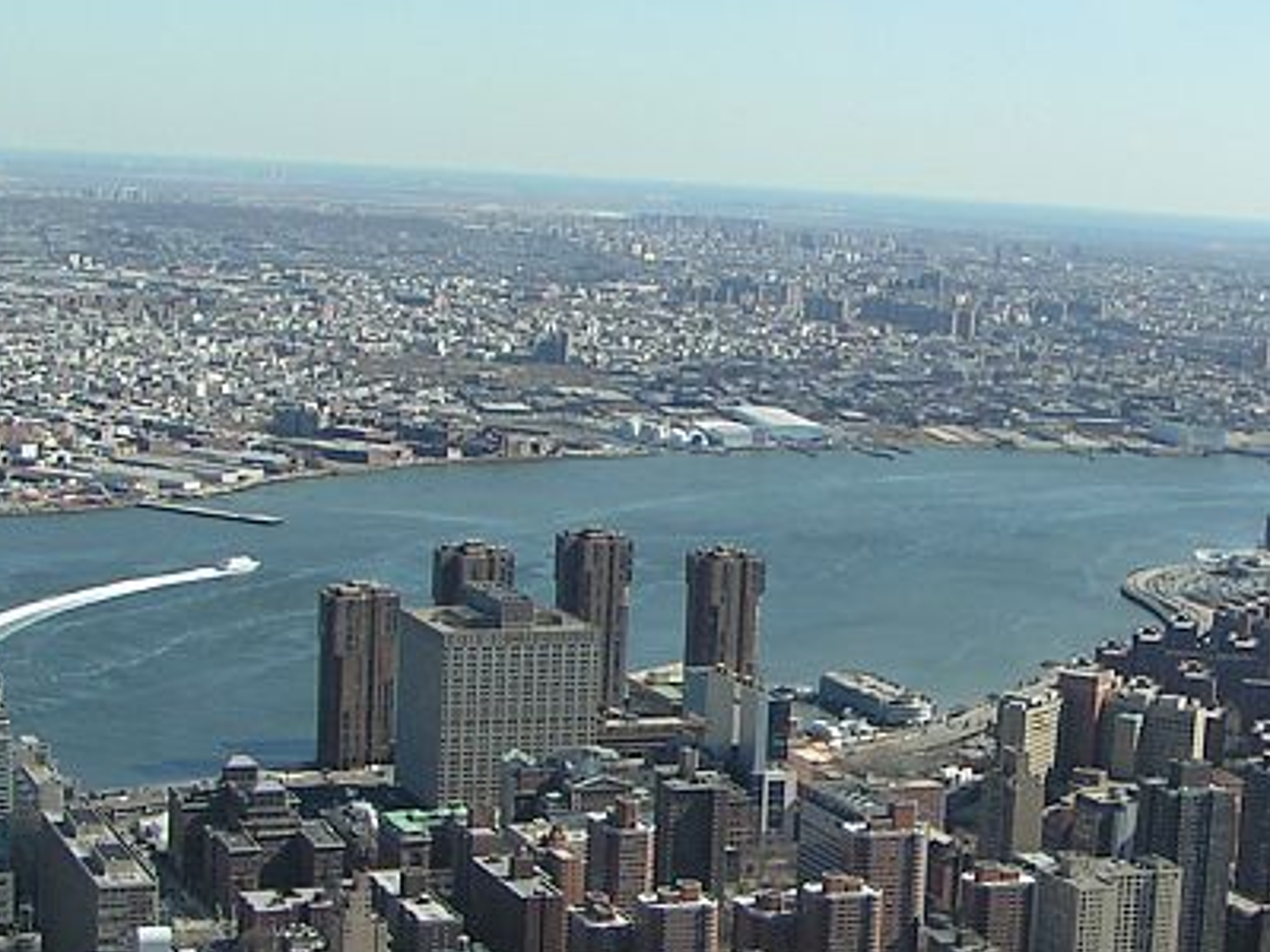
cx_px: 1026
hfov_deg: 25.2
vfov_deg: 19.4
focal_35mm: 76
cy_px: 546
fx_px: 2788
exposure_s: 1/400
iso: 50
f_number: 5.6
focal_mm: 5.8
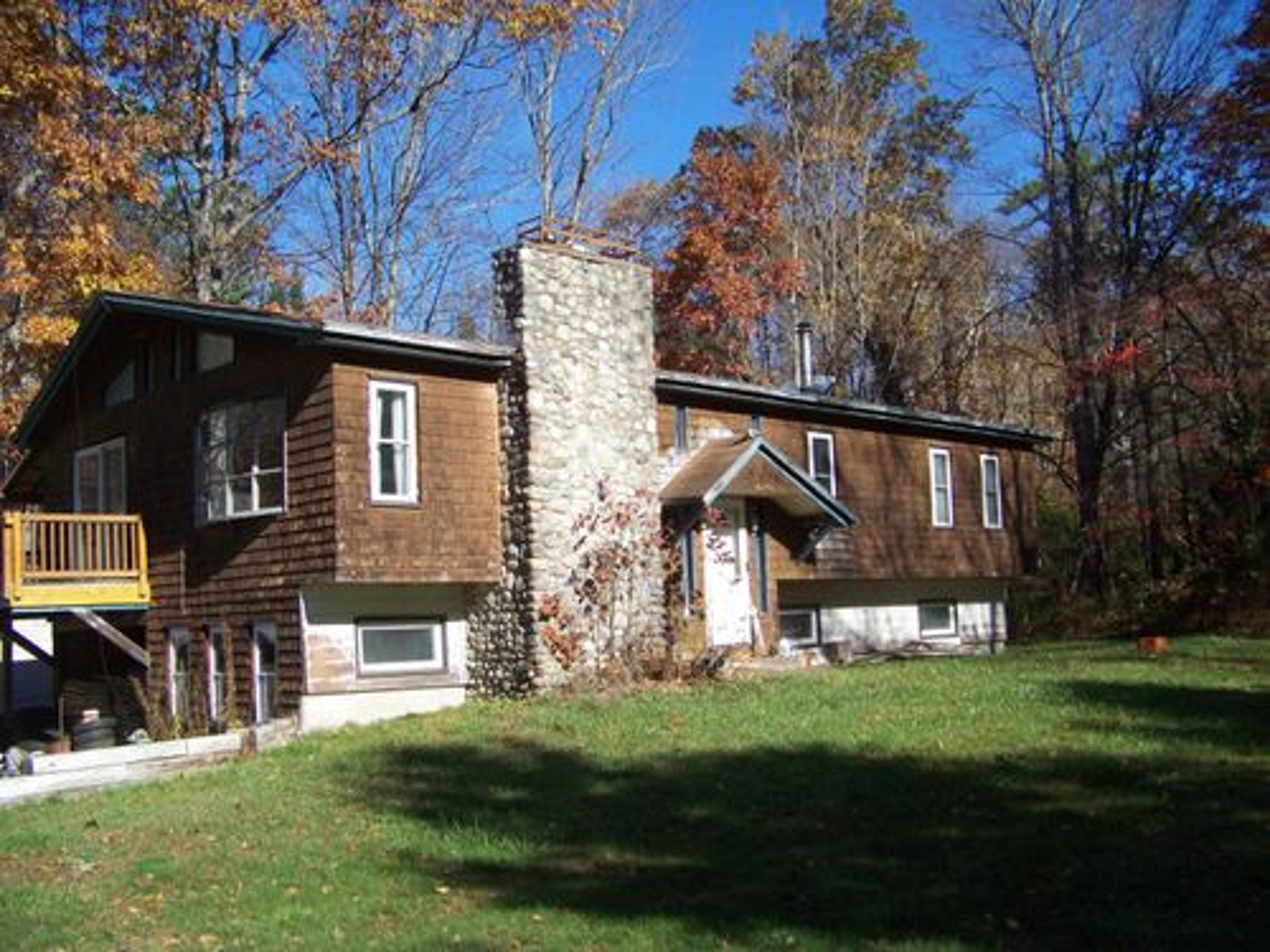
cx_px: 635
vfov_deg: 39.7
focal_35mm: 36
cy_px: 476
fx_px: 1321
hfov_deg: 51.4
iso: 69
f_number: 2.8
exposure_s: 1/800
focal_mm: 5.85
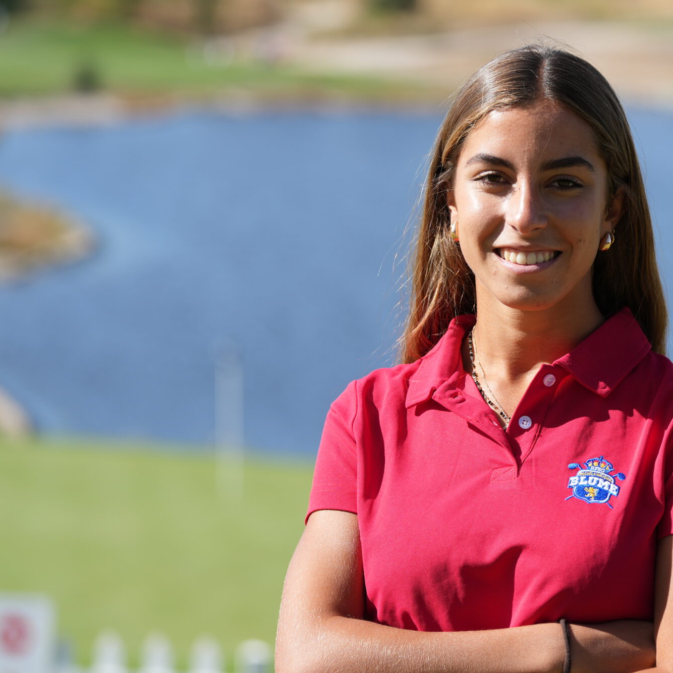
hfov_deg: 8.1
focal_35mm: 217
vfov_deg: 8.1
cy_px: 350
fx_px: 4773
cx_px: 524
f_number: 4
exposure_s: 1/640
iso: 100
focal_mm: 133
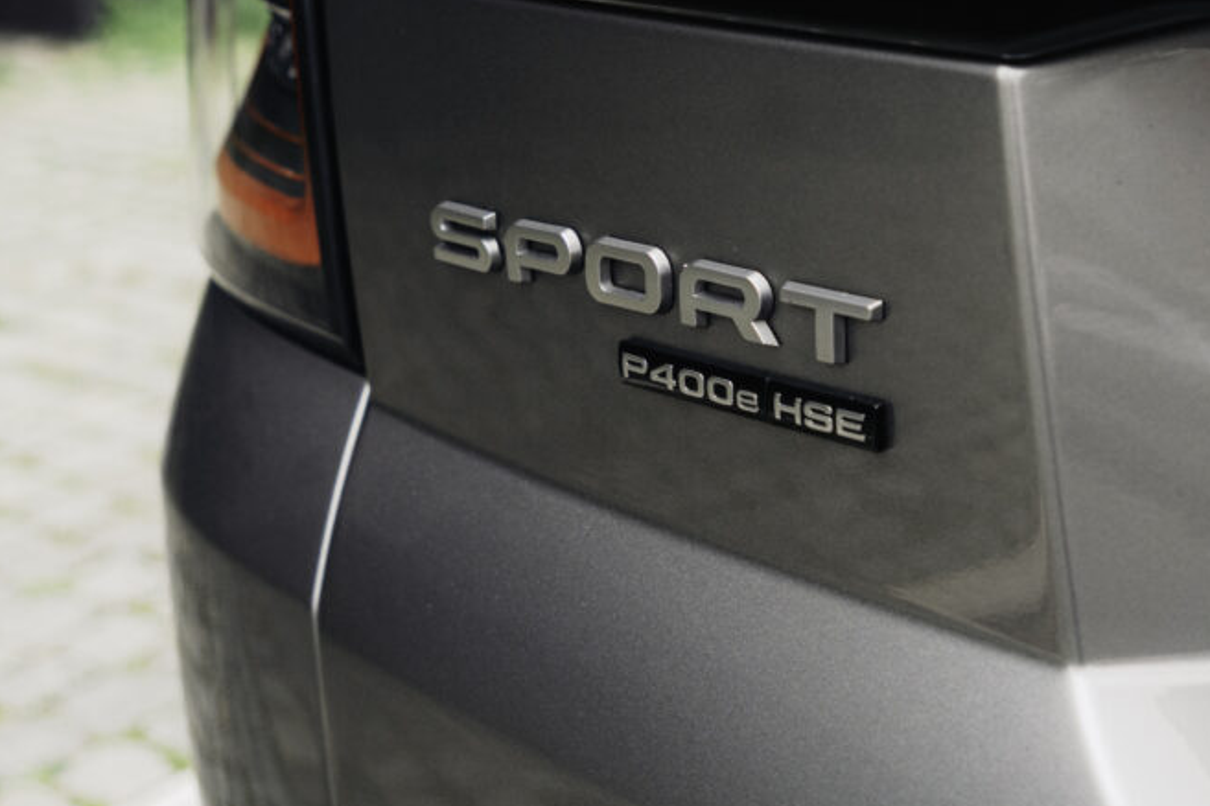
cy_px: 240
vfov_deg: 20.2
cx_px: 687
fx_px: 2252
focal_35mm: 67
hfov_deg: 30.0
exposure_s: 1/160
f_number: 3.2
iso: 125
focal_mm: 29.2
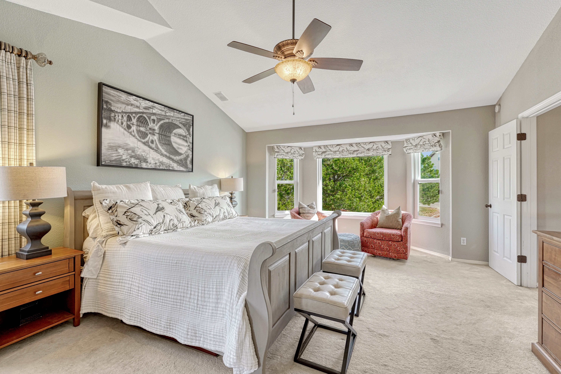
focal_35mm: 15
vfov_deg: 77.7
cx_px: 280
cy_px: 187
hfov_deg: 100.7
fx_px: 232
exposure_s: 1/320
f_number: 8
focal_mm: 14.9
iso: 400
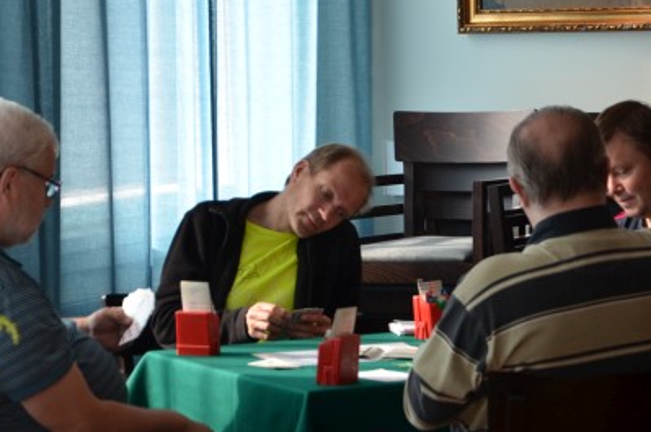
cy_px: 232
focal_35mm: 171
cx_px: 367
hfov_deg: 12.0
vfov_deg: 8.0
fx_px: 3088
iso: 400
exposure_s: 1/80
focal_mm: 66
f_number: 5.3
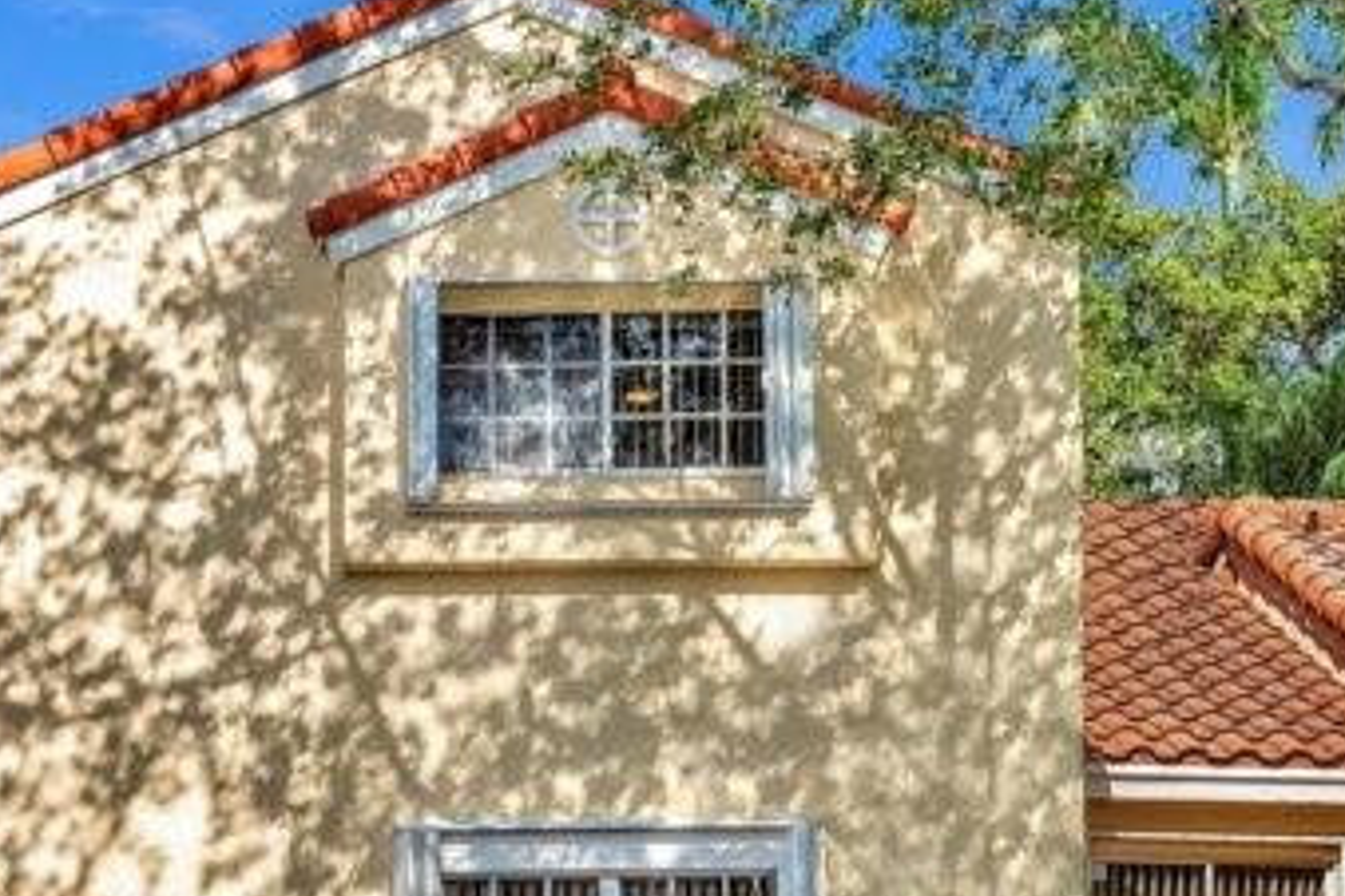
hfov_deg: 31.0
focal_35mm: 64
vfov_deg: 20.8
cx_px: 391
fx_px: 2391
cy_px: 789
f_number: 8
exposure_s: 1/500
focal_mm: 34
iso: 200
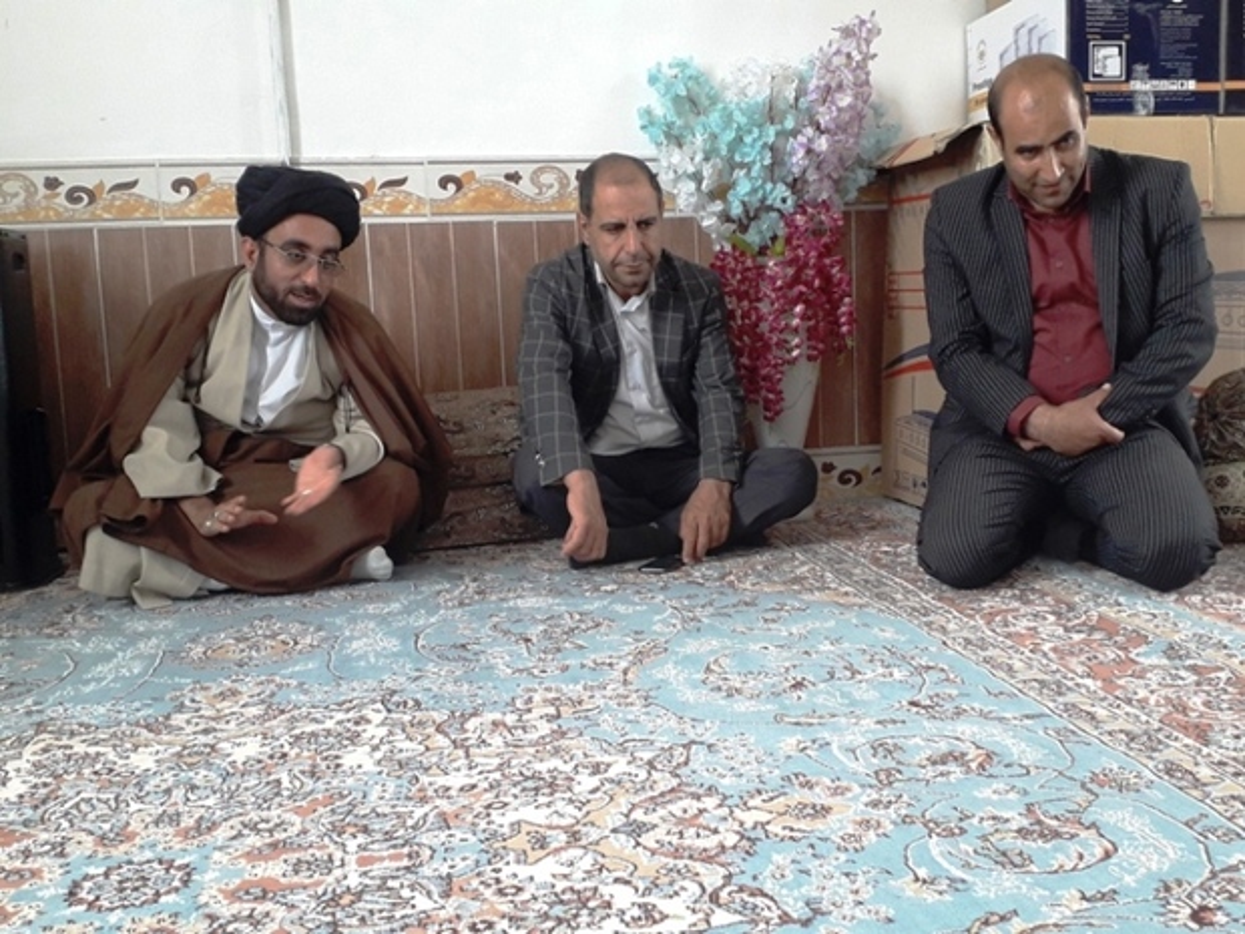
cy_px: 467
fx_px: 971
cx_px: 622
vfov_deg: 51.4
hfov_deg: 65.3
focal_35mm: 27
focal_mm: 3.6
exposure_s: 1/50
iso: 125
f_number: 1.9
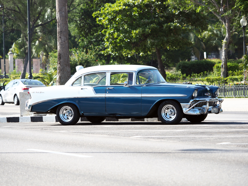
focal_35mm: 200
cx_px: 124
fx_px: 1433
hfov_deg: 9.9
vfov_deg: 7.4
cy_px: 93
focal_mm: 100
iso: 250
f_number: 2.8
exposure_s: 1/2000
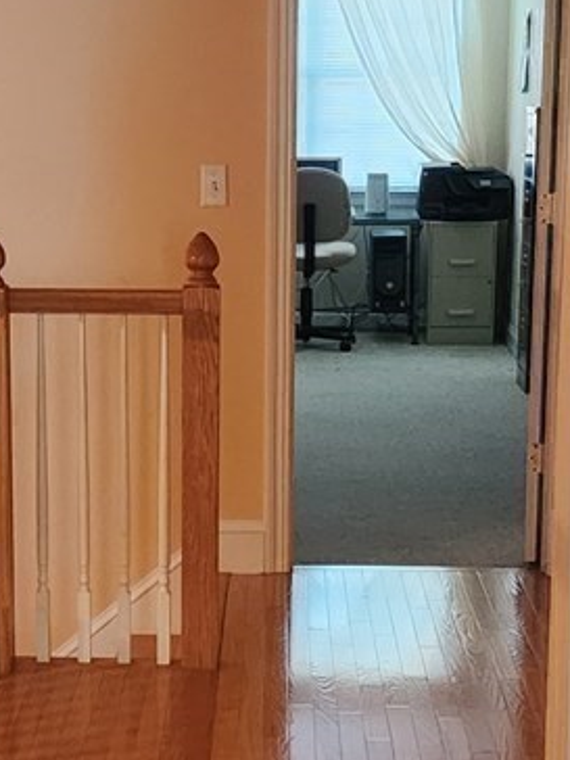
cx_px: 140
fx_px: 2130
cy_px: 509
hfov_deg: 15.2
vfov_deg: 20.2
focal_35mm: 97
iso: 1000
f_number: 1.8
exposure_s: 1/120
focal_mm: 5.4
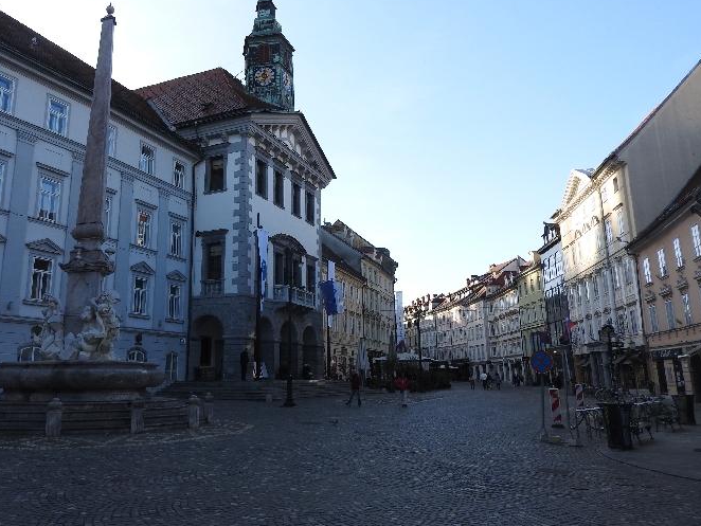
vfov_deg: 48.2
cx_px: 282
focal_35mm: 29
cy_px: 234
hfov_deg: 61.1
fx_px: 587
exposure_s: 1/500
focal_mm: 4.3
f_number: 3.3
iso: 100
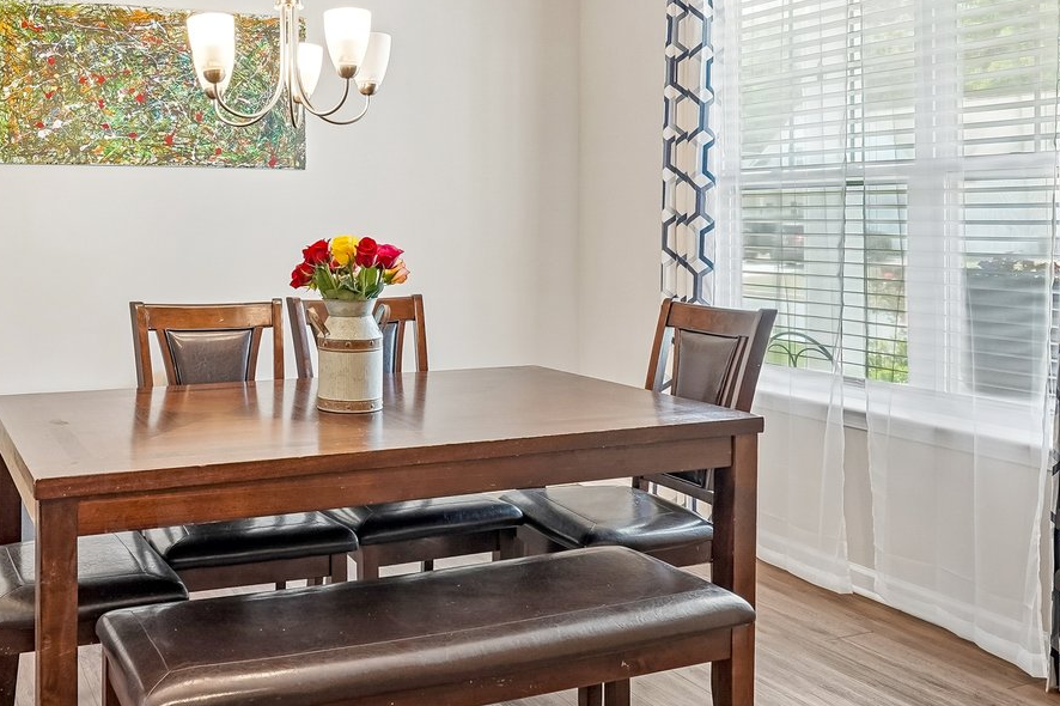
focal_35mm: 37
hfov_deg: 50.7
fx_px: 1089
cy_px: 212
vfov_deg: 35.4
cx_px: 329
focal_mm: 16
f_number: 8
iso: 800
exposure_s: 1/15
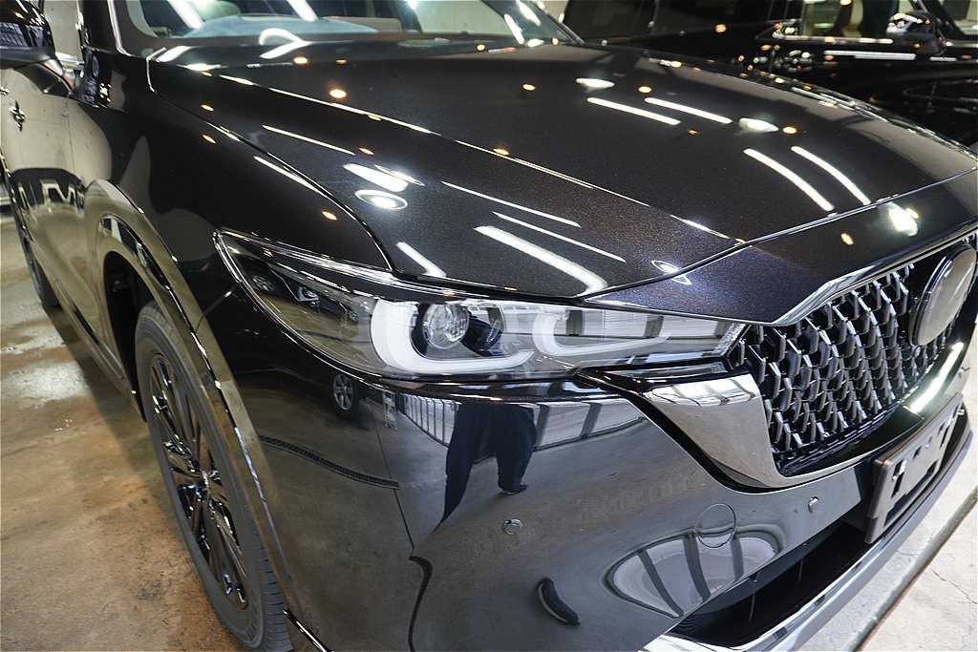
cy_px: 326
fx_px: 652
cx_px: 489
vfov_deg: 53.1
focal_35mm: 24
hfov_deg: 73.7
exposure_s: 1/30
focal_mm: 16
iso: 400
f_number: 3.5
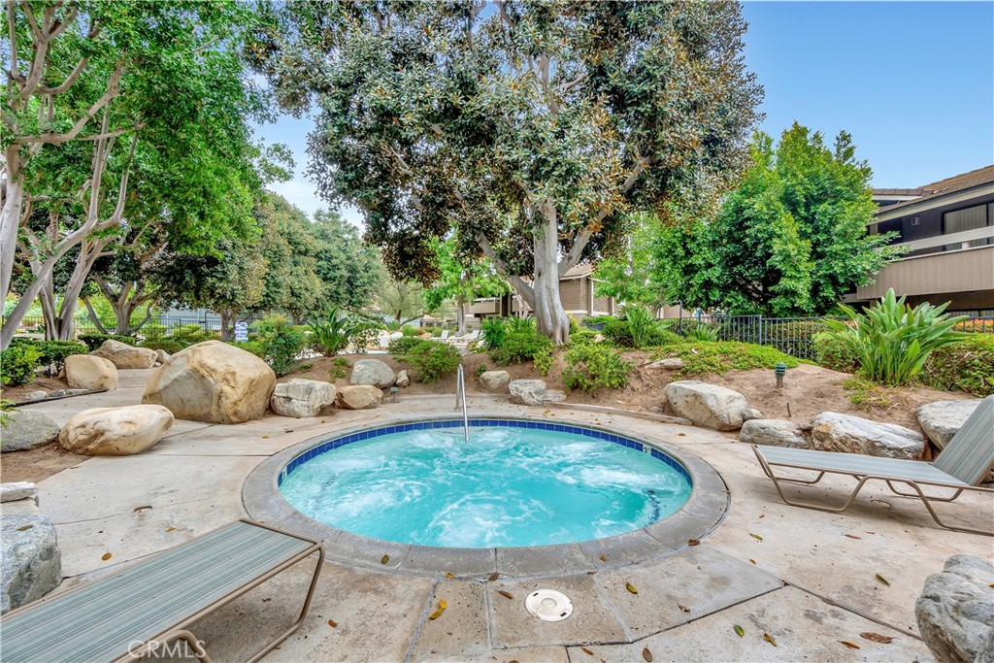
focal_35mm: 15
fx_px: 414
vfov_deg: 77.3
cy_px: 332
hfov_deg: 100.4
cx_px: 497
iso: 100
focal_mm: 10
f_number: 6.3
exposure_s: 1/80
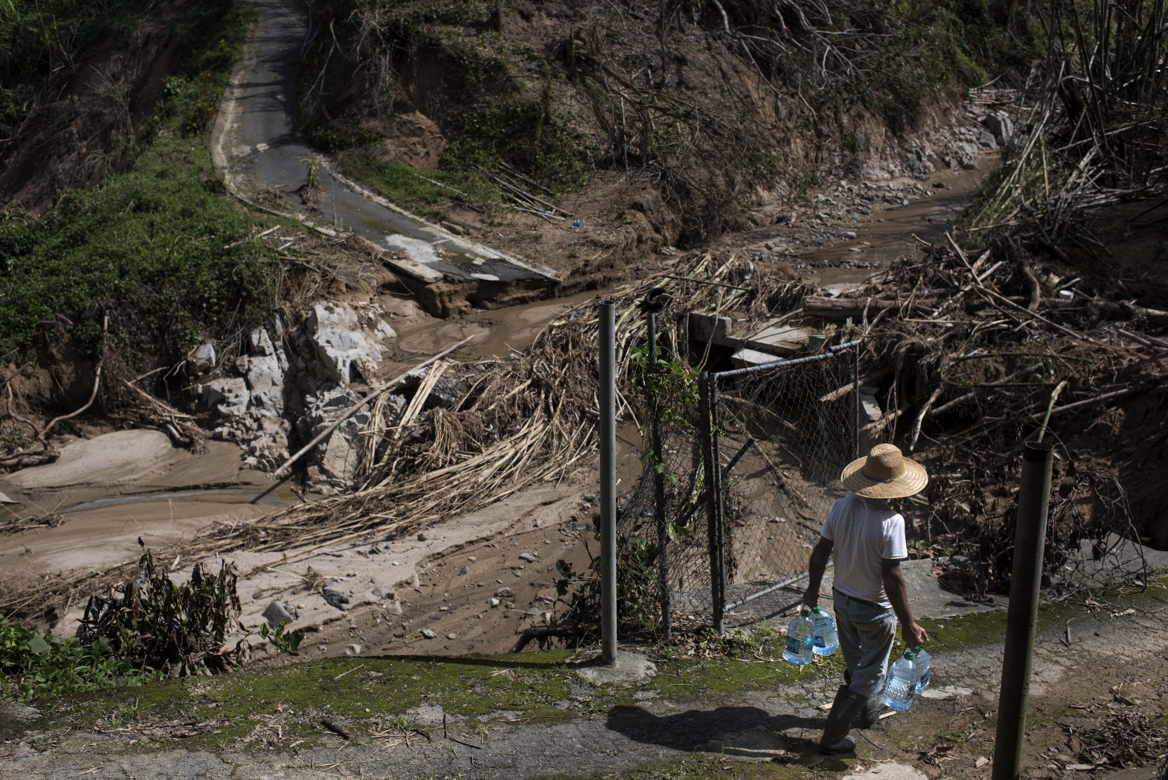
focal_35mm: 35
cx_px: 584
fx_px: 1136
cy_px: 390
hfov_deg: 54.4
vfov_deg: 37.9
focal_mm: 35
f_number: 4.5
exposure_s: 1/1250
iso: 100
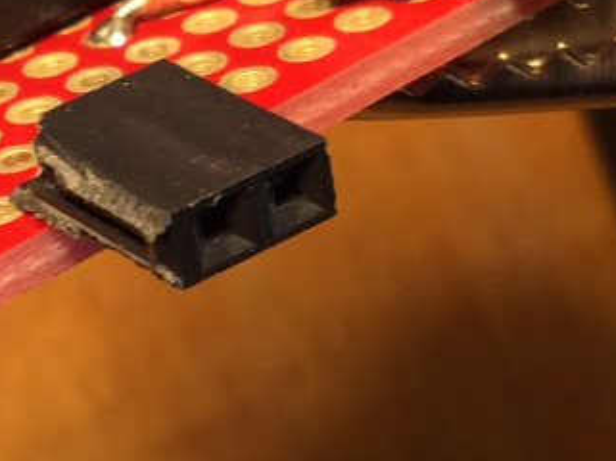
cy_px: 181
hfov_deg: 13.7
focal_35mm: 144
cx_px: 124
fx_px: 2560
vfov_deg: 10.3
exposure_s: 1/40
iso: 40
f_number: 2.4
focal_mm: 3.3
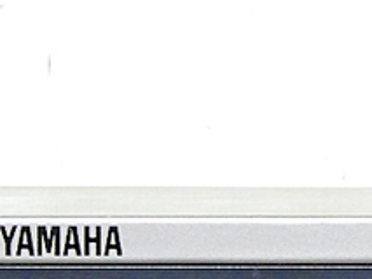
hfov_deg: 3.2
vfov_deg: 2.4
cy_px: 300
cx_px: 548
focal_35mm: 608
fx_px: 6538
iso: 200
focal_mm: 24.2
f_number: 5.3
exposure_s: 1/8
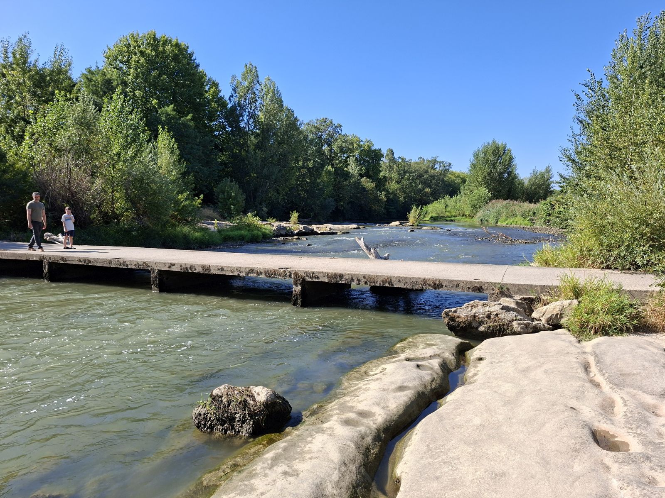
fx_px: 442
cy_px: 249
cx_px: 332
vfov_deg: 58.9
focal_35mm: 23
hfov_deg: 73.9
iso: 50
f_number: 1.8
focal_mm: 5.54
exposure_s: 1/1198
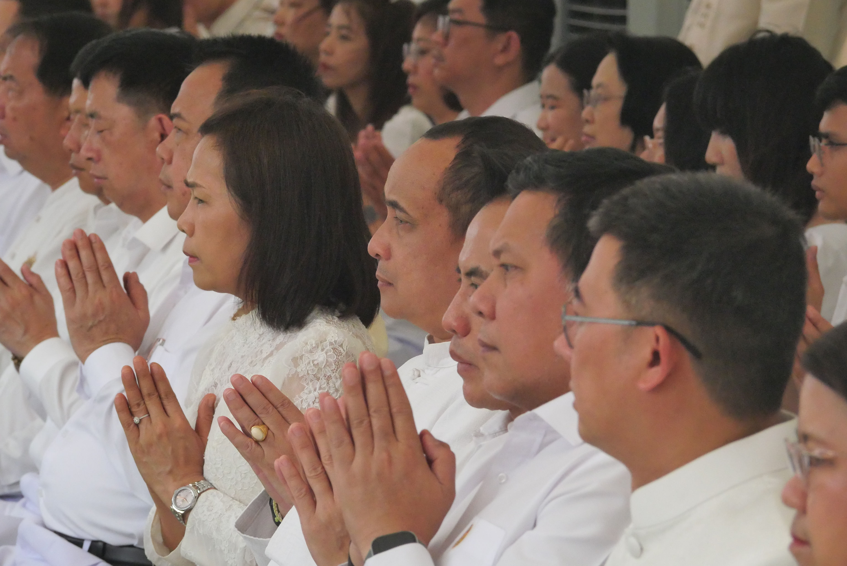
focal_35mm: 311
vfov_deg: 4.4
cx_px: 424
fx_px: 7321
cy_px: 283
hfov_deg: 6.6
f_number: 9
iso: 4000
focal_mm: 150
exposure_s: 1/1300
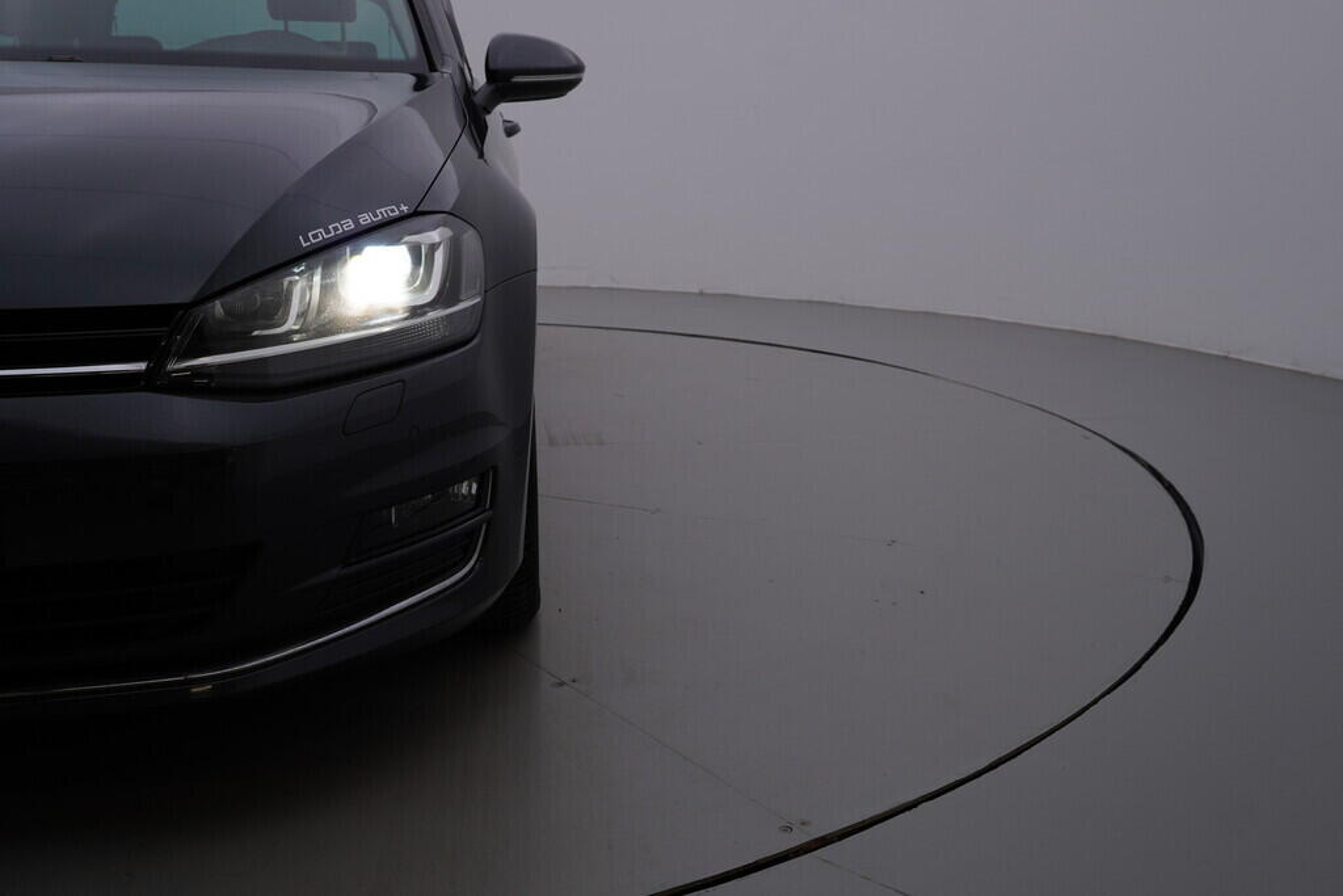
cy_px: 448
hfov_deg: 53.1
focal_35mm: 36
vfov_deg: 36.9
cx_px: 672
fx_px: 1343
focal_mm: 24
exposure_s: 1/160
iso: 125
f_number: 5.6
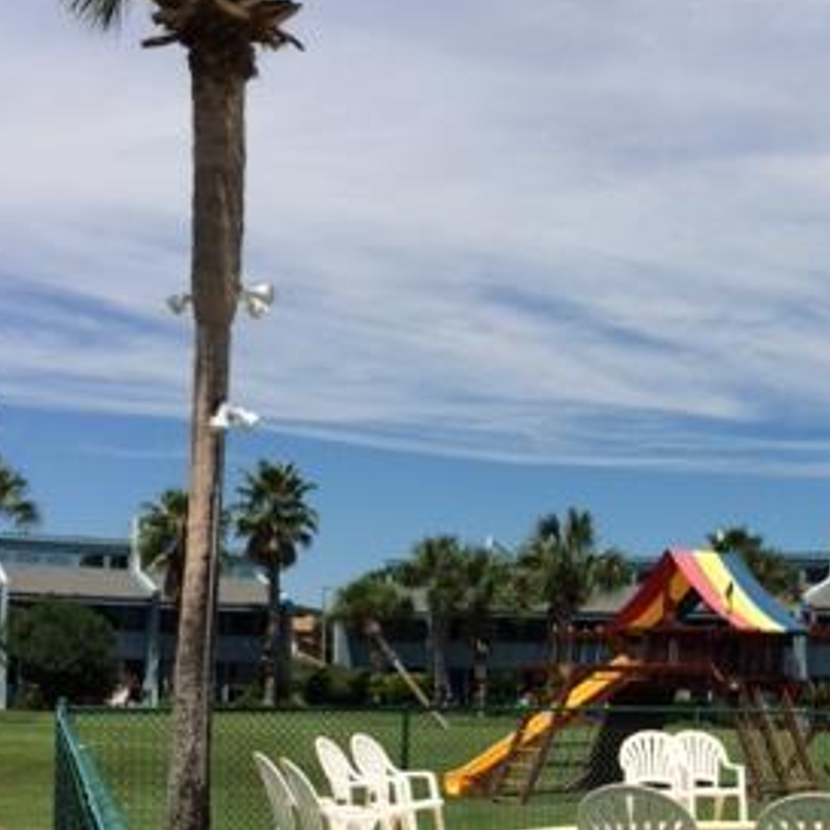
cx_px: 711
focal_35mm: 60
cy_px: 733
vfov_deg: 27.7
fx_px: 1628
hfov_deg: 27.8
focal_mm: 4.15
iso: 32
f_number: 2.2
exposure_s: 1/3731
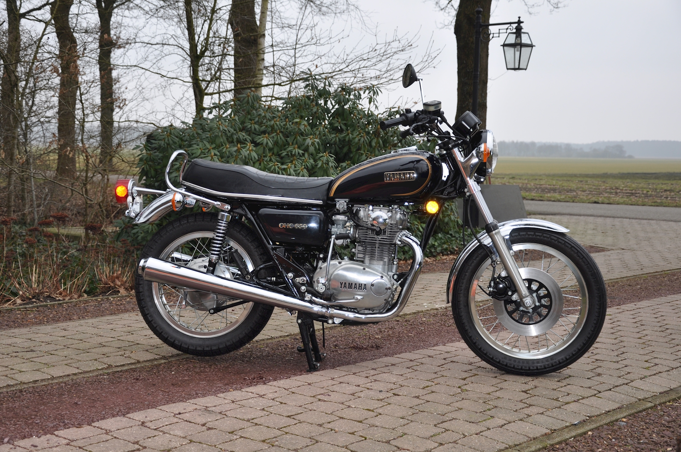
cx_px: 340
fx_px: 992
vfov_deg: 25.7
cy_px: 226
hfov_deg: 37.9
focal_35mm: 52
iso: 200
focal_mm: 35
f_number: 5
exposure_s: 1/200
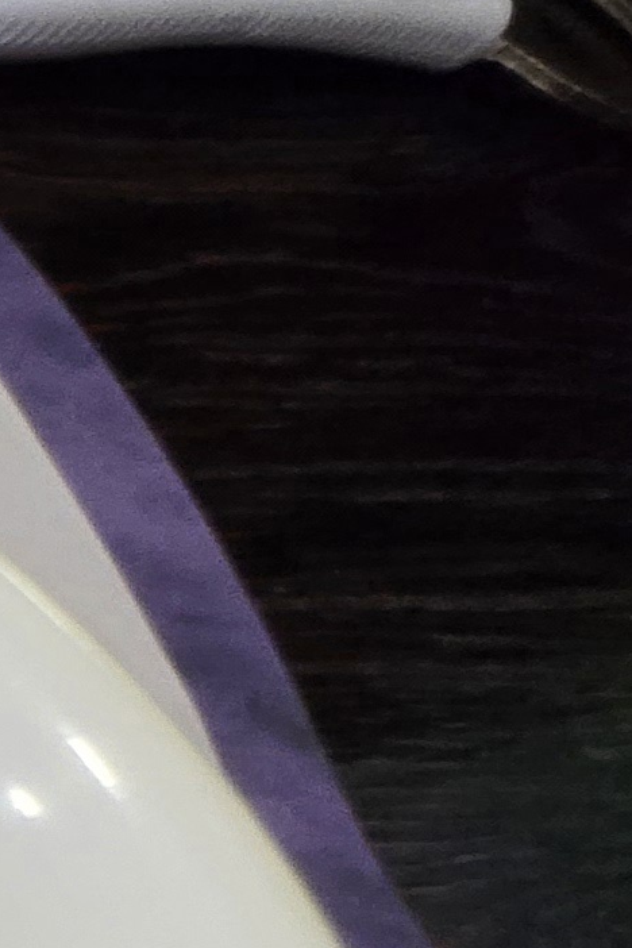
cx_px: -2018
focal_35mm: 77
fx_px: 2028
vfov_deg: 23.4
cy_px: 1215
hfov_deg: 7.7
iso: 64
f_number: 2.2
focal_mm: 1.7
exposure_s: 1/60.2
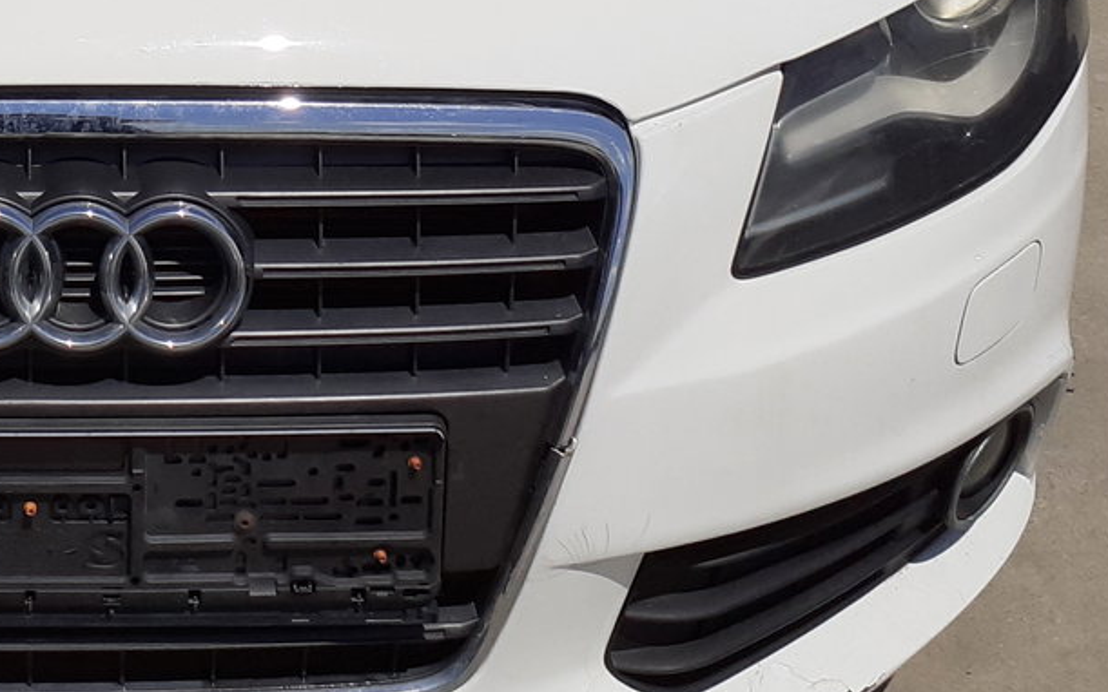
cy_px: -143
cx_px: 2
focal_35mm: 75
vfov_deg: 16.6
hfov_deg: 26.1
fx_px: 2265
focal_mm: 3.6
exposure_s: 1/6993
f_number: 1.9
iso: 40
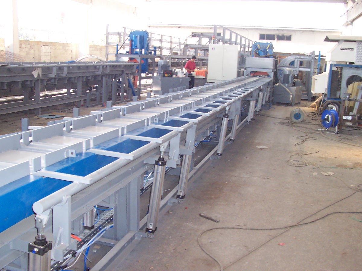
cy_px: 136
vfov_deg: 38.7
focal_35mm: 37
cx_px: 181
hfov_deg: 50.1
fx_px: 387
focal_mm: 5.6
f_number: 2.8
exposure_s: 1/60
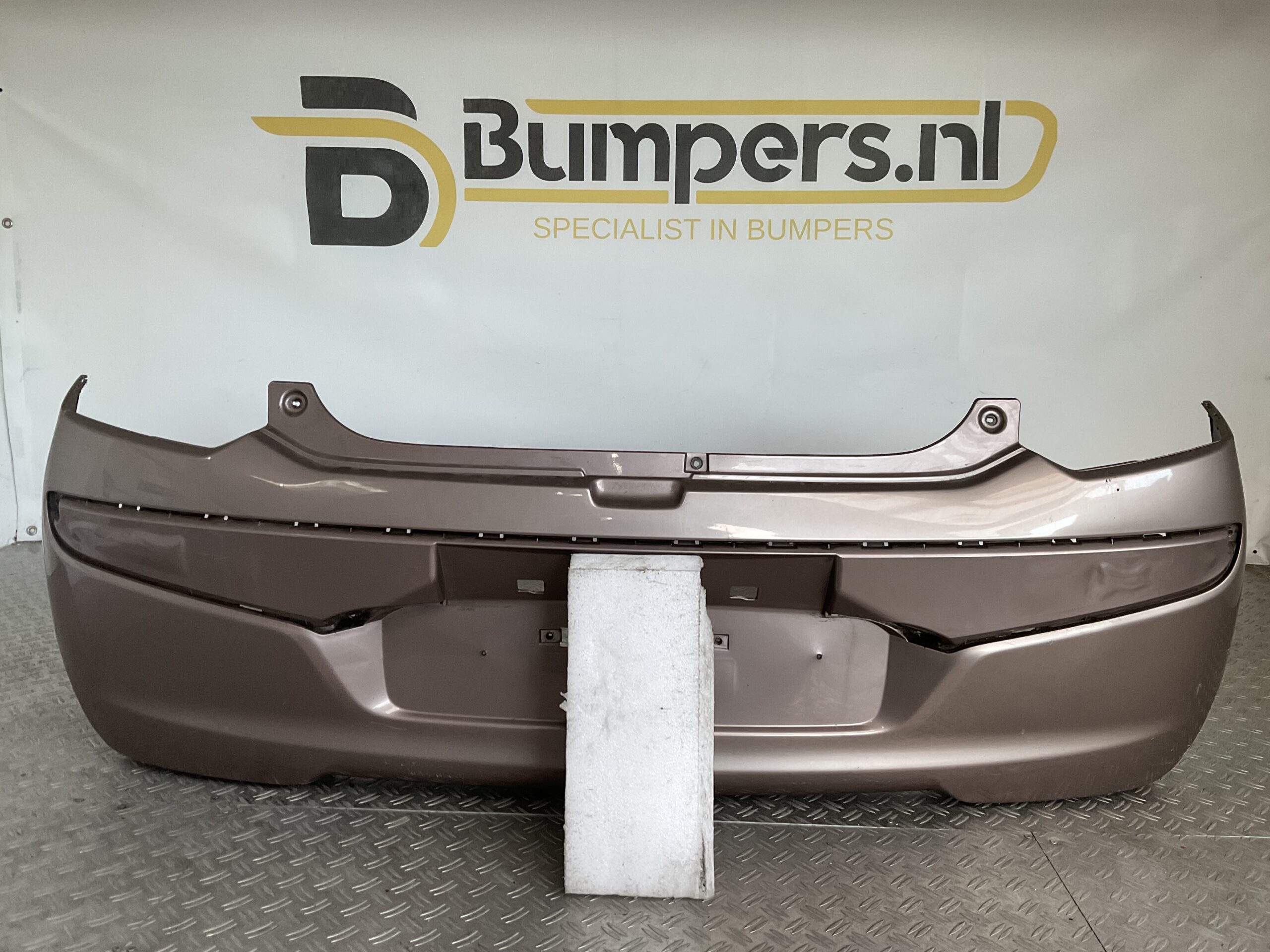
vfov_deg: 48.2
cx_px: 635
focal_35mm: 29
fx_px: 1064
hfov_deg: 61.7
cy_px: 476
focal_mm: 3
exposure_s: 1/50
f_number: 1.8
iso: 64
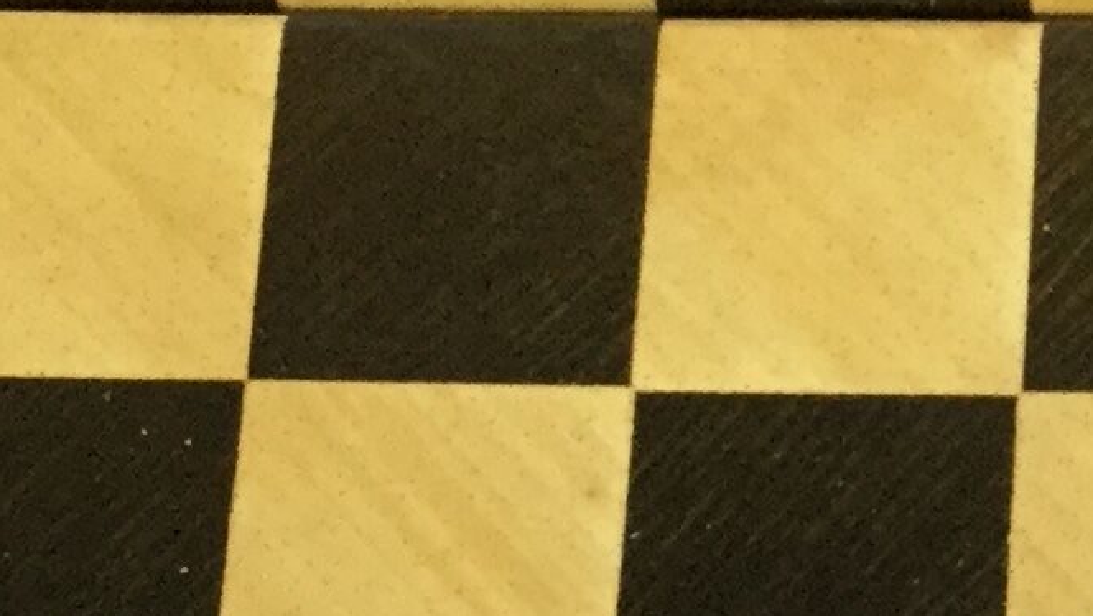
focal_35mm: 166
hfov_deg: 12.5
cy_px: 201
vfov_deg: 7.3
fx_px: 4813
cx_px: 1472
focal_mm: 3.3
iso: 50
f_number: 2.4
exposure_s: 1/33
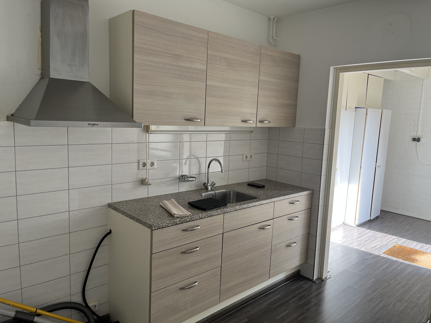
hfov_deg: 67.3
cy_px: 162
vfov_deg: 53.1
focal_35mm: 26
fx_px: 324
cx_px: 216
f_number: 1.6
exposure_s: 1/121
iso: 64
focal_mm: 5.1
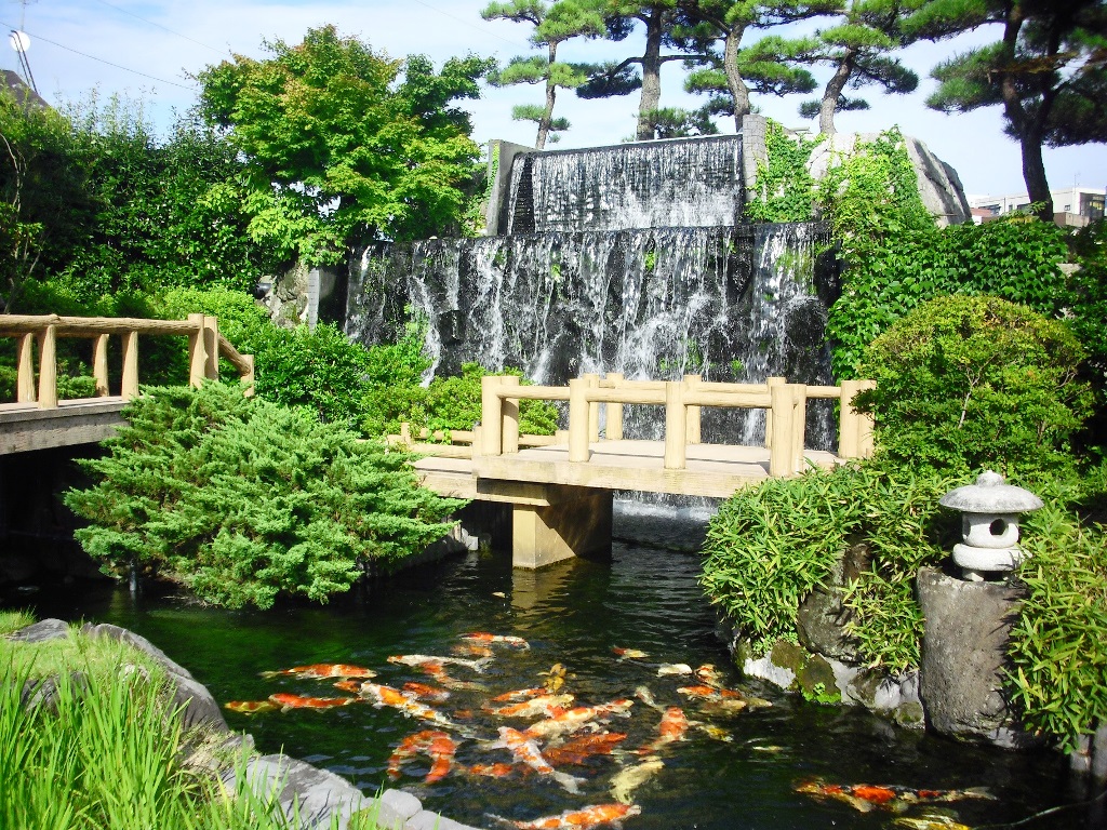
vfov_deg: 37.7
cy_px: 415
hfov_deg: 49.0
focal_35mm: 38
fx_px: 1215
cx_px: 554
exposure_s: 1/125
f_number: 8
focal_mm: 6.2
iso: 100
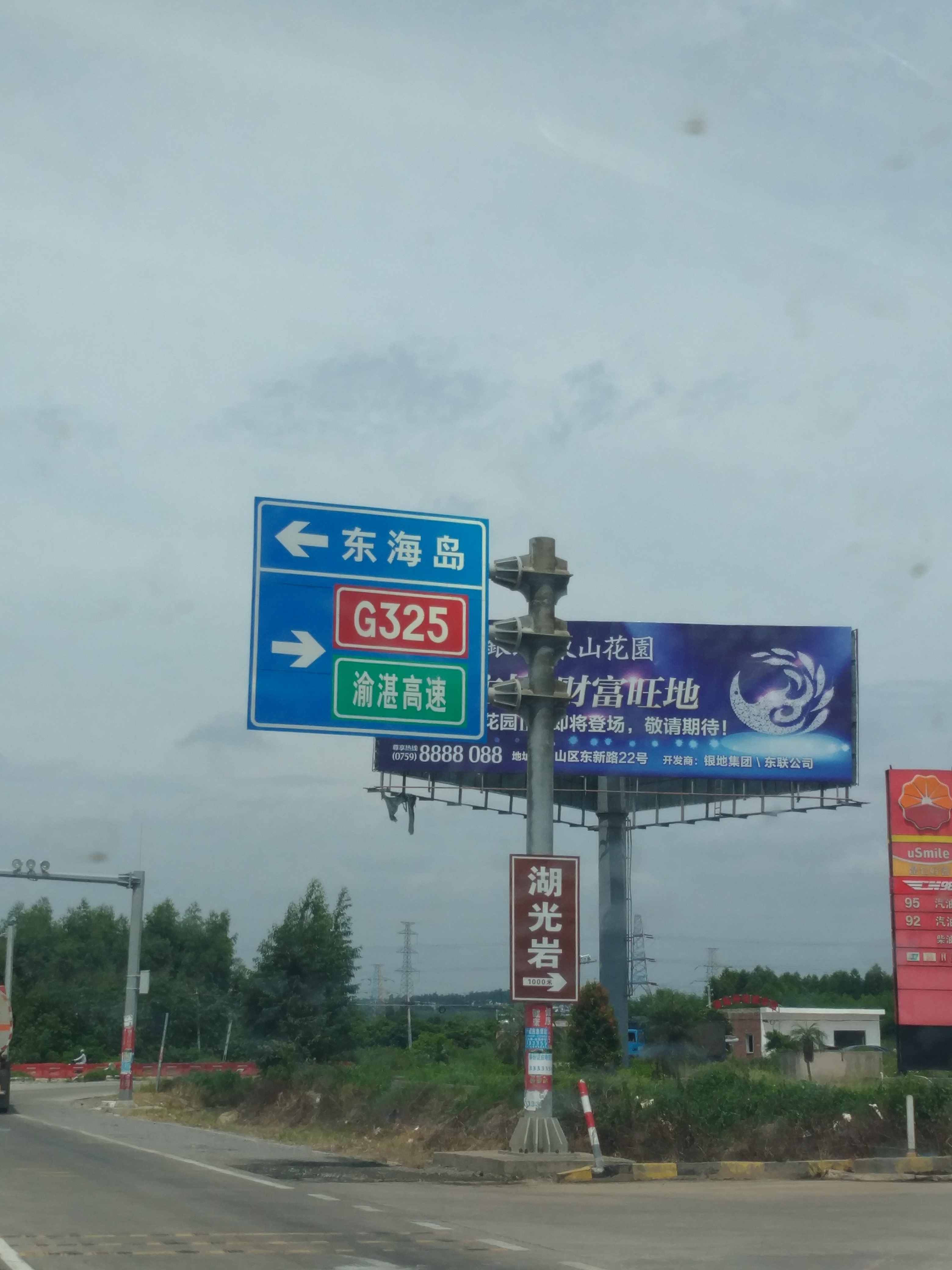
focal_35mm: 27
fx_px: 990
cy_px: 635
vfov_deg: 65.3
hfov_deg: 51.4
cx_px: 476
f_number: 2.2
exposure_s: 1/1164
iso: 100
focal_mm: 4.73
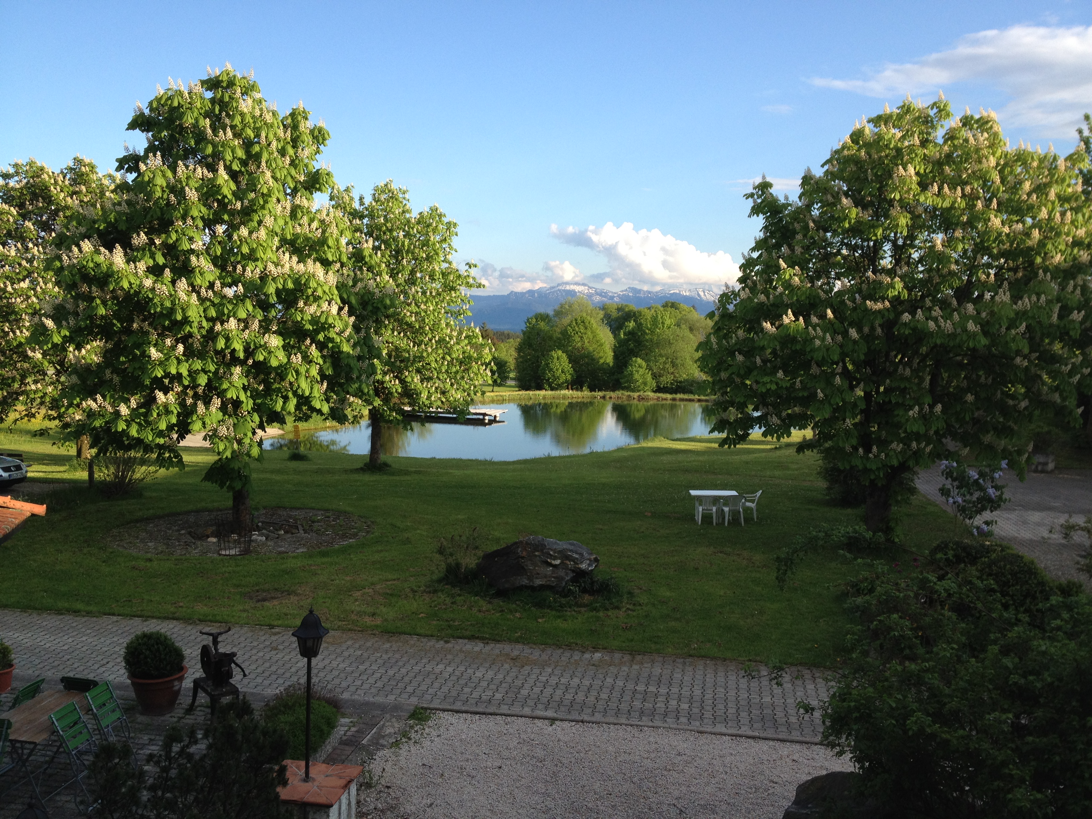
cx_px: 546
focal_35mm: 35
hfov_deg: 52.6
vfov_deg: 40.7
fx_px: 1104
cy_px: 410
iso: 64
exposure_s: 1/673
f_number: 2.4
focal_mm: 4.28
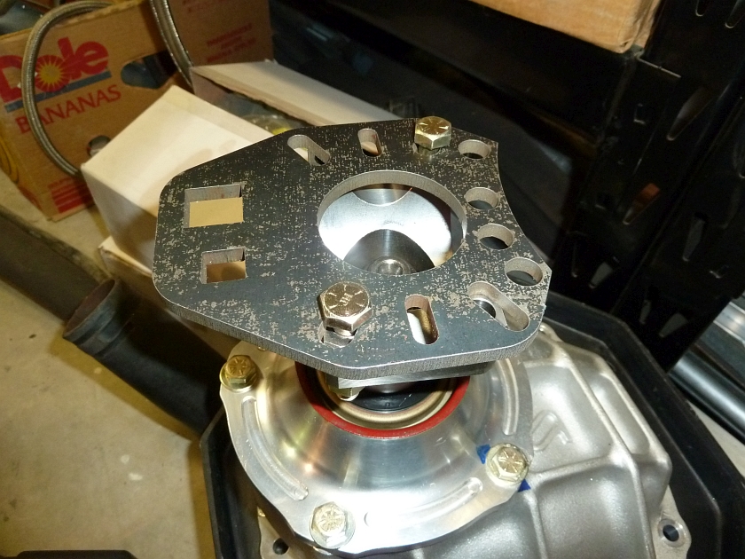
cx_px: 372
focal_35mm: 25
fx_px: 538
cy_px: 280
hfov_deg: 69.4
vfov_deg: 54.9
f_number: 3.3
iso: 320
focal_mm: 4.1
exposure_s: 1/30
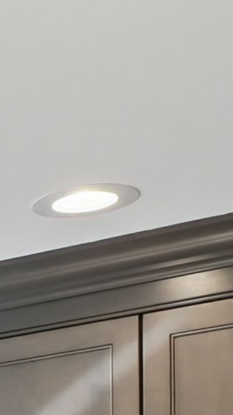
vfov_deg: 11.0
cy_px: 820
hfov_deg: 5.2
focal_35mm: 179
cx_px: -957
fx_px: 1966
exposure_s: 1/50
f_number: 9
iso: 640
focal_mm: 16
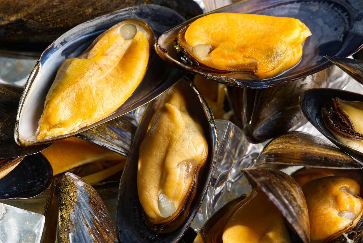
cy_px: 122
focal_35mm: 135
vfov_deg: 10.2
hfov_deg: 15.2
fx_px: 1362
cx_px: 182
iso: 250
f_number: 9
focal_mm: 90
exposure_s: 1/320
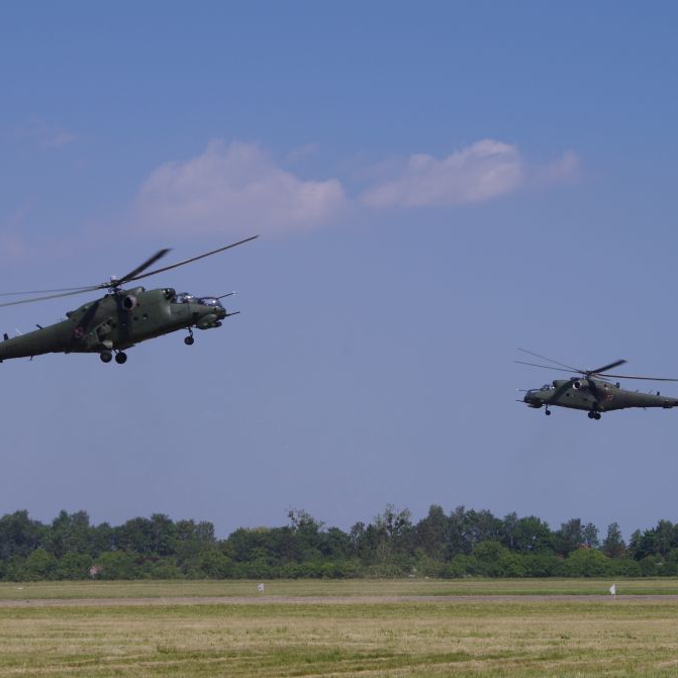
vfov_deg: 12.4
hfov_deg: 12.4
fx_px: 3124
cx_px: 305
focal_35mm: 141
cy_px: 342
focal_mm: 73
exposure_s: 1/320
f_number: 8
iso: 100
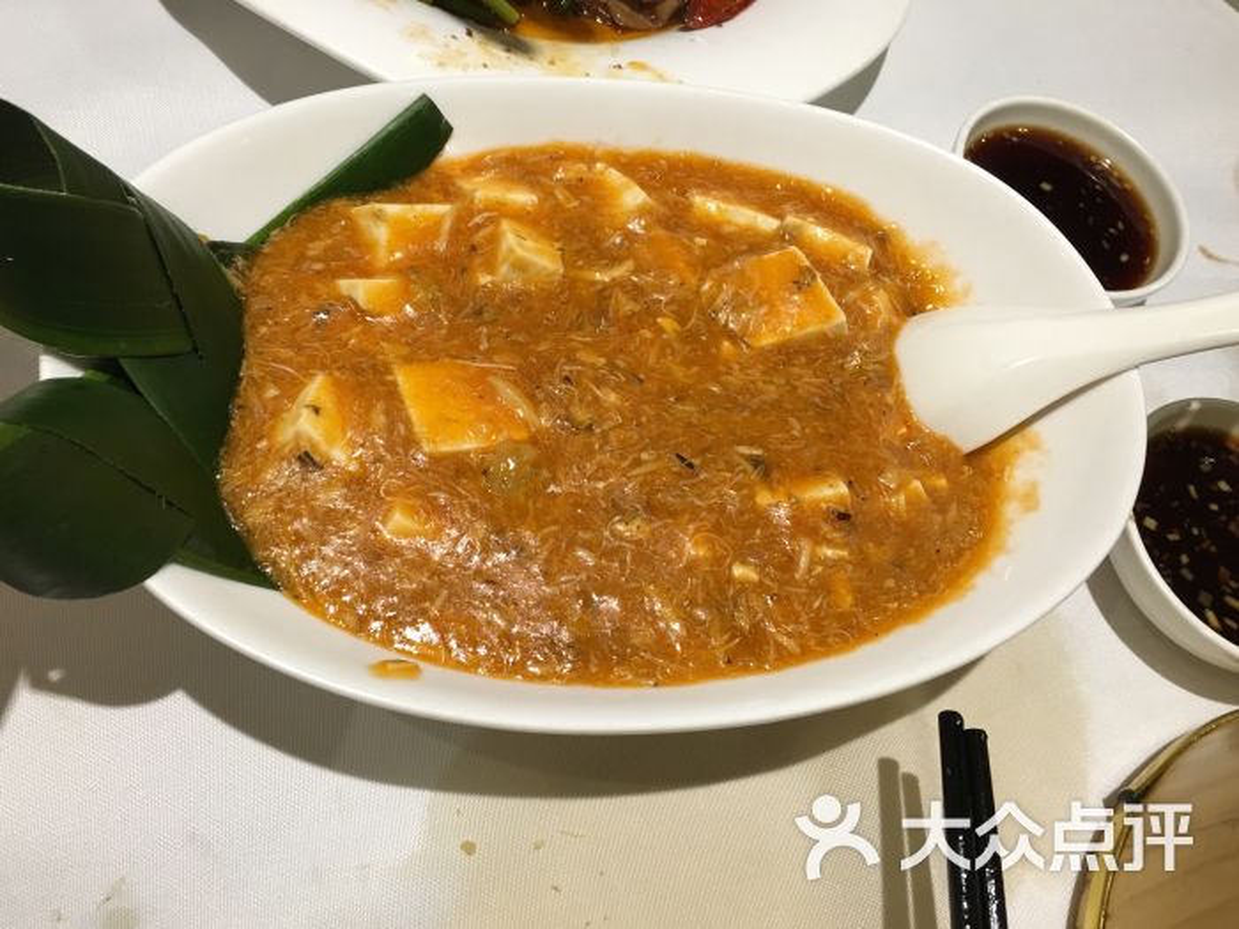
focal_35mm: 29
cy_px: 464
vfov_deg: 48.2
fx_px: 1038
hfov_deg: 61.7
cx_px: 620
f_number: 2.2
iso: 64
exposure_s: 1/17
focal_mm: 4.15
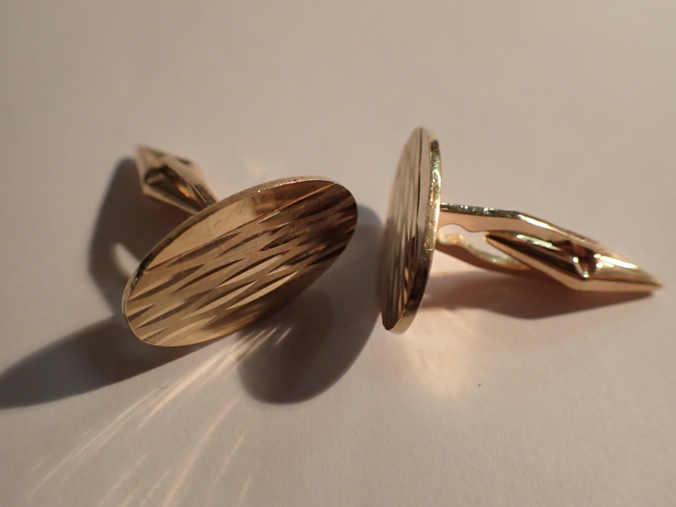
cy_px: 254
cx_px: 338
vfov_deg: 46.8
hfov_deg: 60.0
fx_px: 586
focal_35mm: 30
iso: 400
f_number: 2.3
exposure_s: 1/125
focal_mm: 5.5
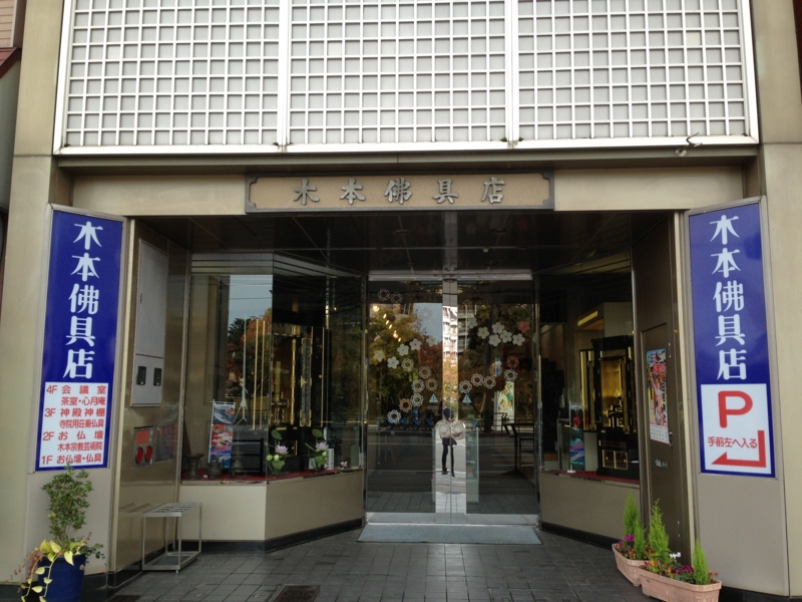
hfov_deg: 55.4
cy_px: 301
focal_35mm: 33
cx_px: 401
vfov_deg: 42.9
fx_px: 765
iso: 50
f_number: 2.4
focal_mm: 4.13
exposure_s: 1/240
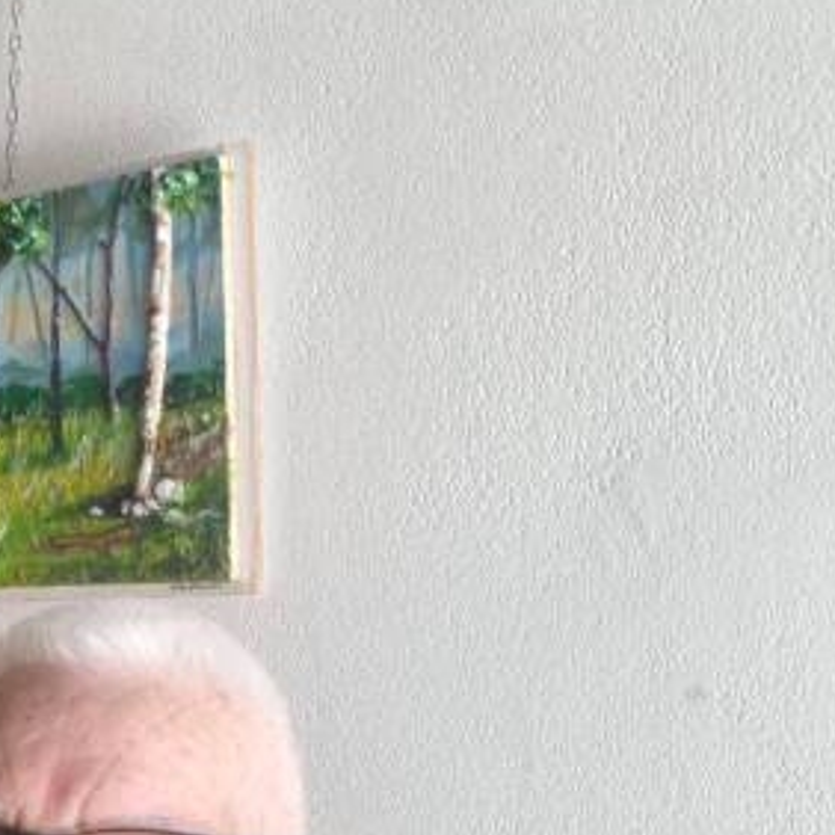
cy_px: 672
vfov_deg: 22.2
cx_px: -542
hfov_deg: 18.8
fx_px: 2101
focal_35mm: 77
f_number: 1.69
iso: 161
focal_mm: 6.72
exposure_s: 1/100
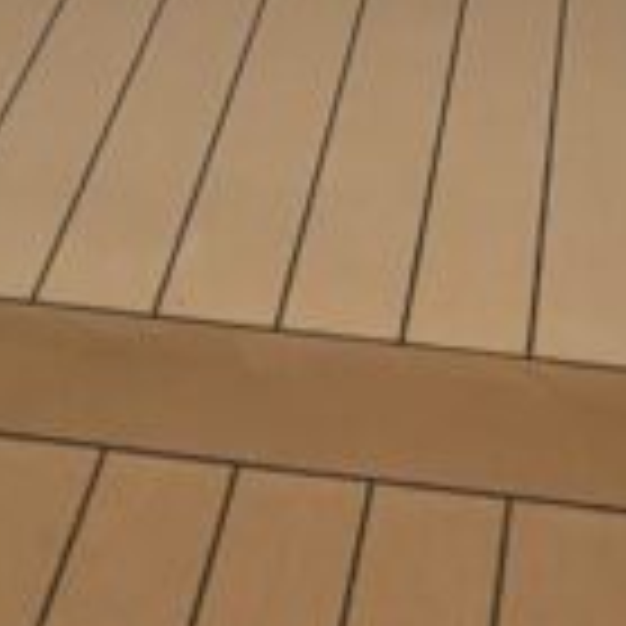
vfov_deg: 13.2
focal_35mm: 85
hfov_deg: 20.3
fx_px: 1739
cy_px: -991
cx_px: 421
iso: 223
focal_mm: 1.95
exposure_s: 1/43.2
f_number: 2.2
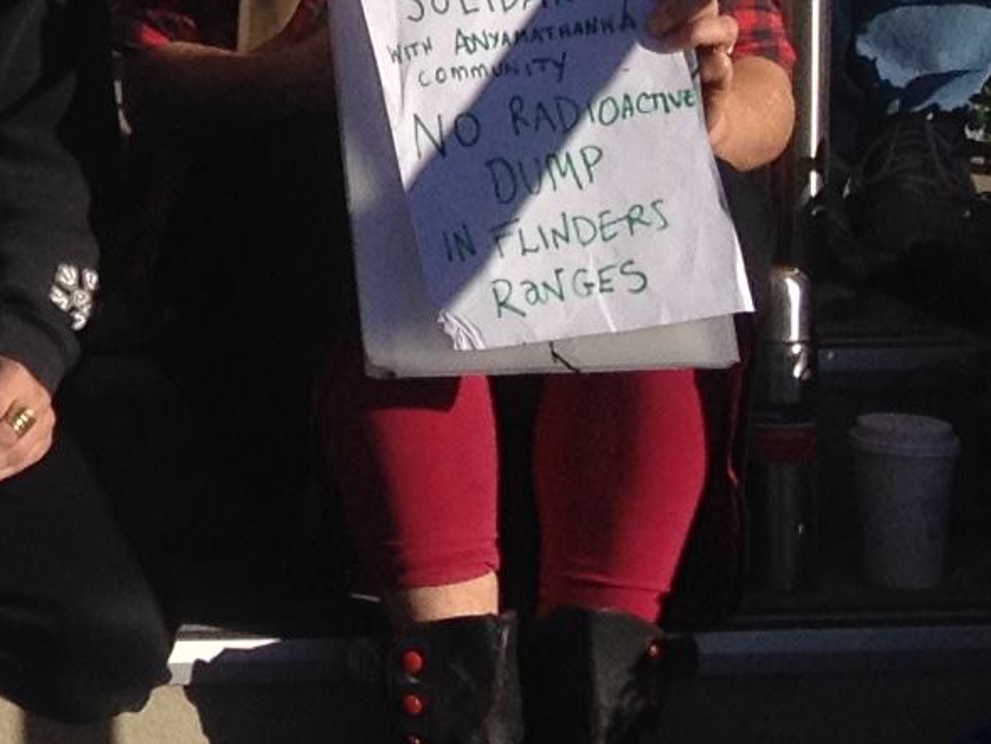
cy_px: -648
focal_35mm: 194
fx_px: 5555
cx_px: -959
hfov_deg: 9.5
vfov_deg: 7.4
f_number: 2.4
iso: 50
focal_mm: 4.28
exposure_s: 1/1905
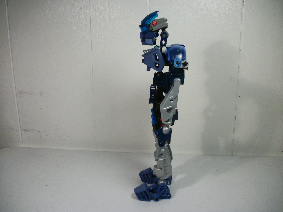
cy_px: 106
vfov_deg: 44.2
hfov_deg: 56.8
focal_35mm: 32
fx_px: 262
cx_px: 142
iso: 80
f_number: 2.9
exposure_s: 1/60
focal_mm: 5.7
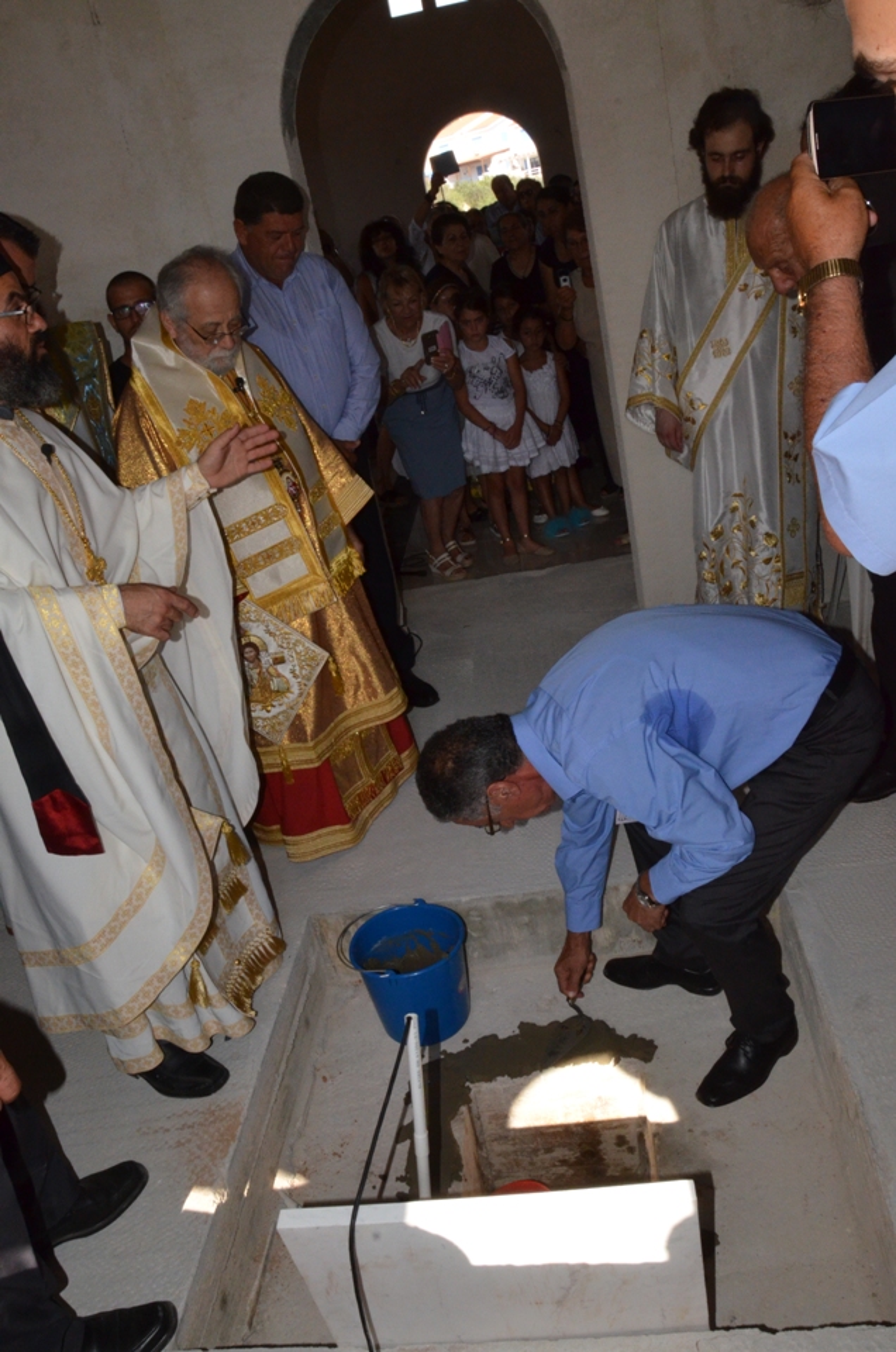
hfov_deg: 47.7
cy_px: 676
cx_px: 448
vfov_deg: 67.5
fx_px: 1012
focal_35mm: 27
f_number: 16
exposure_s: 1/250
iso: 2000
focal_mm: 18
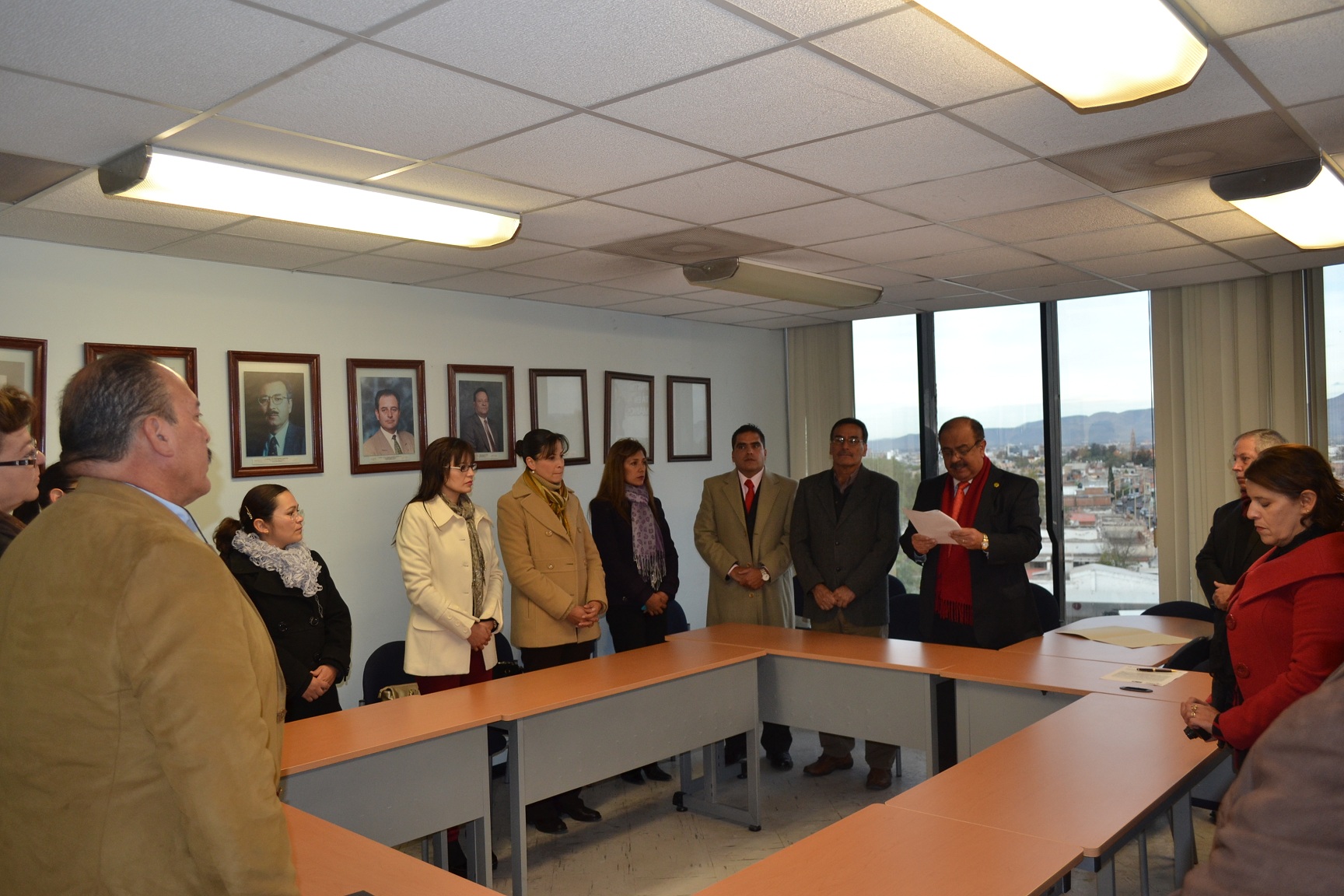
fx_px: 1008
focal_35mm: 27
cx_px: 672
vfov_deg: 47.9
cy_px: 448
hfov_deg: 67.4
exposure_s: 1/60
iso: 400
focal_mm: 18
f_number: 4
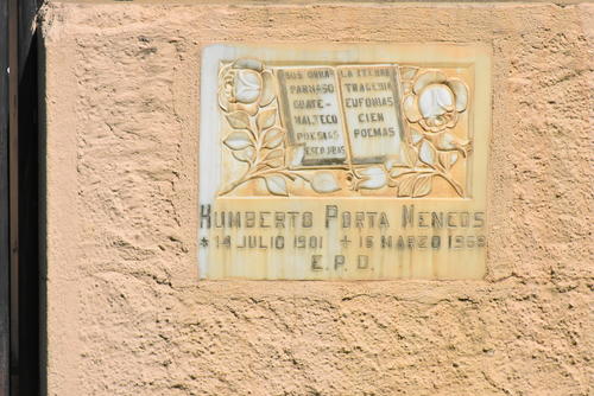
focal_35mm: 210
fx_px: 3467
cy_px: 198
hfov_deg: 9.8
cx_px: 297
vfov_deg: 6.6
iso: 2500
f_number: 16
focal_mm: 140
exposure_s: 1/4000
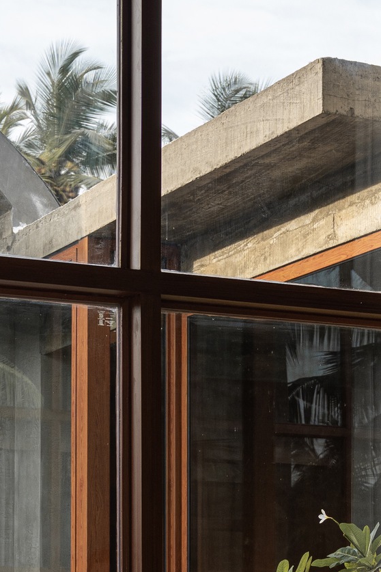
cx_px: 92
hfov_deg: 12.9
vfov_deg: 18.7
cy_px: 598
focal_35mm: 106
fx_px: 1679
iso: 250
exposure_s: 1/50
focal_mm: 29.5
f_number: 7.1
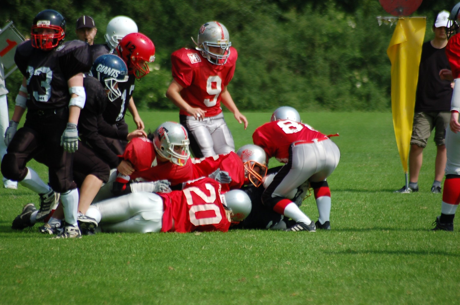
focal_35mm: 450
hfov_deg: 4.6
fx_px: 5739
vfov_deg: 3.0
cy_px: 152
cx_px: 230
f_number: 5.6
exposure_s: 1/1000
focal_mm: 300
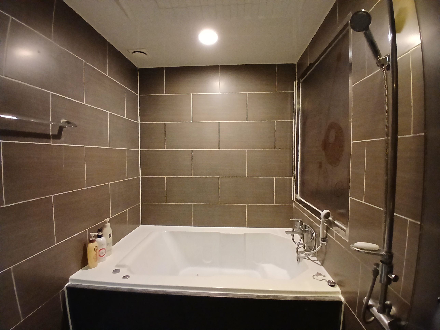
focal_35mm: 17
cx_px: 220
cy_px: 165
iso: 500
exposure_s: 1/24
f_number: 2.2
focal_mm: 1.4
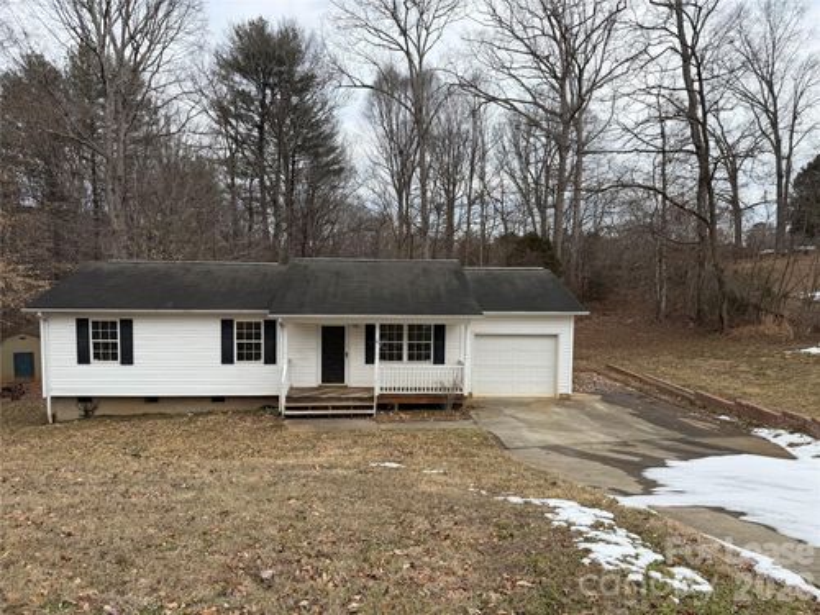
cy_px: 308
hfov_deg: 71.6
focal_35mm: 24
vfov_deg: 56.8
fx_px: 569
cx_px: 410
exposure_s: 1/2907
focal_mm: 6.76
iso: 80
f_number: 1.78
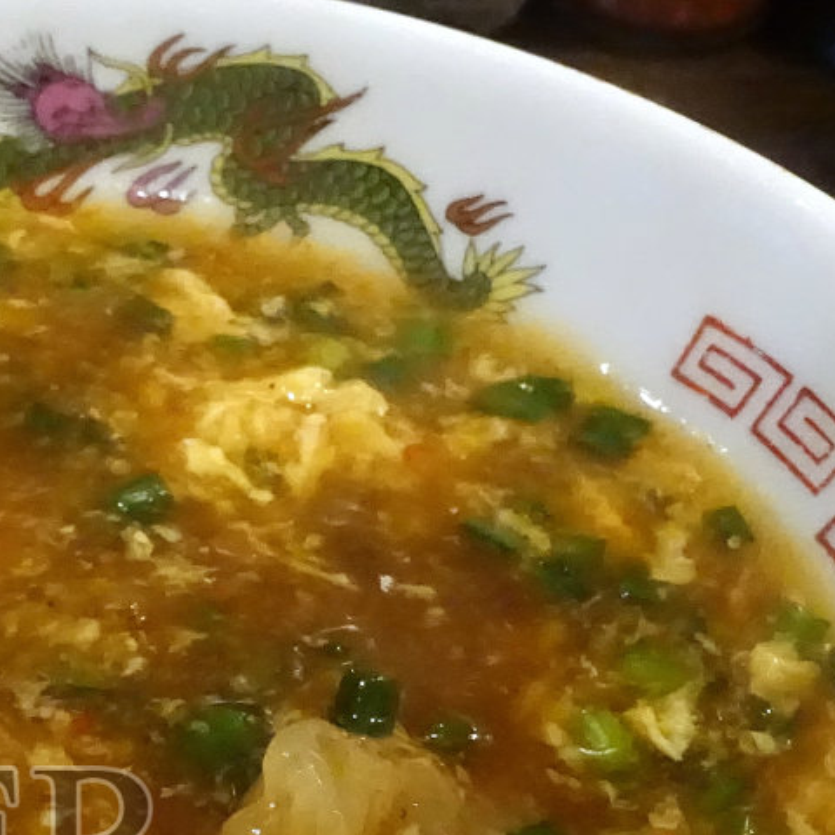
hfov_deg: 23.6
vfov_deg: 24.0
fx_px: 1856
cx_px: -104
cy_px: 885
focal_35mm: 68
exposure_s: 1/25
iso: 6400
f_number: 5.6
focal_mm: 8.8
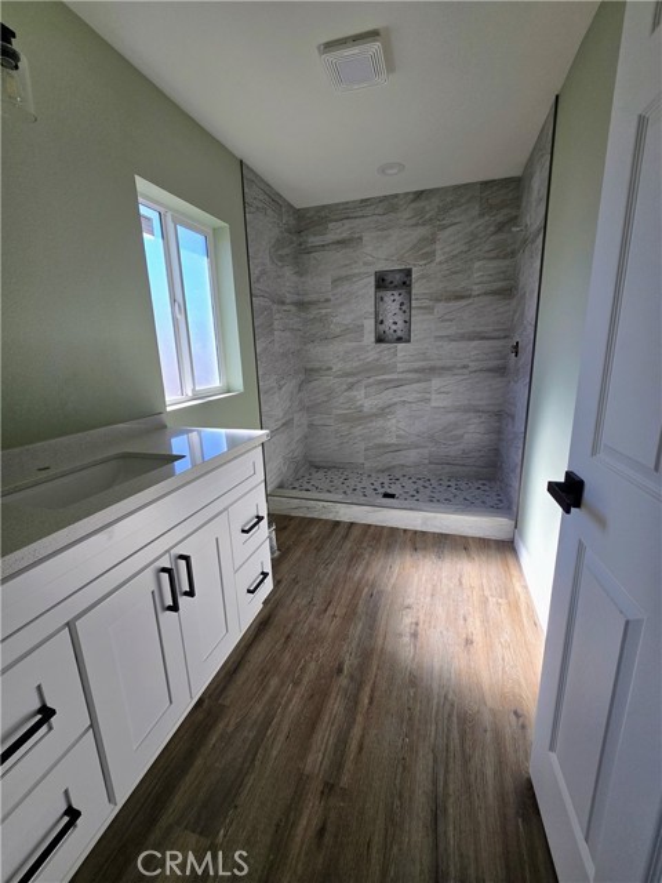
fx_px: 331
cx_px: 331
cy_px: 442
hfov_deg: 89.9
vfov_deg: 106.2
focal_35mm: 13
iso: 50
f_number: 2.2
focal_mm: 2.2
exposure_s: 1/287
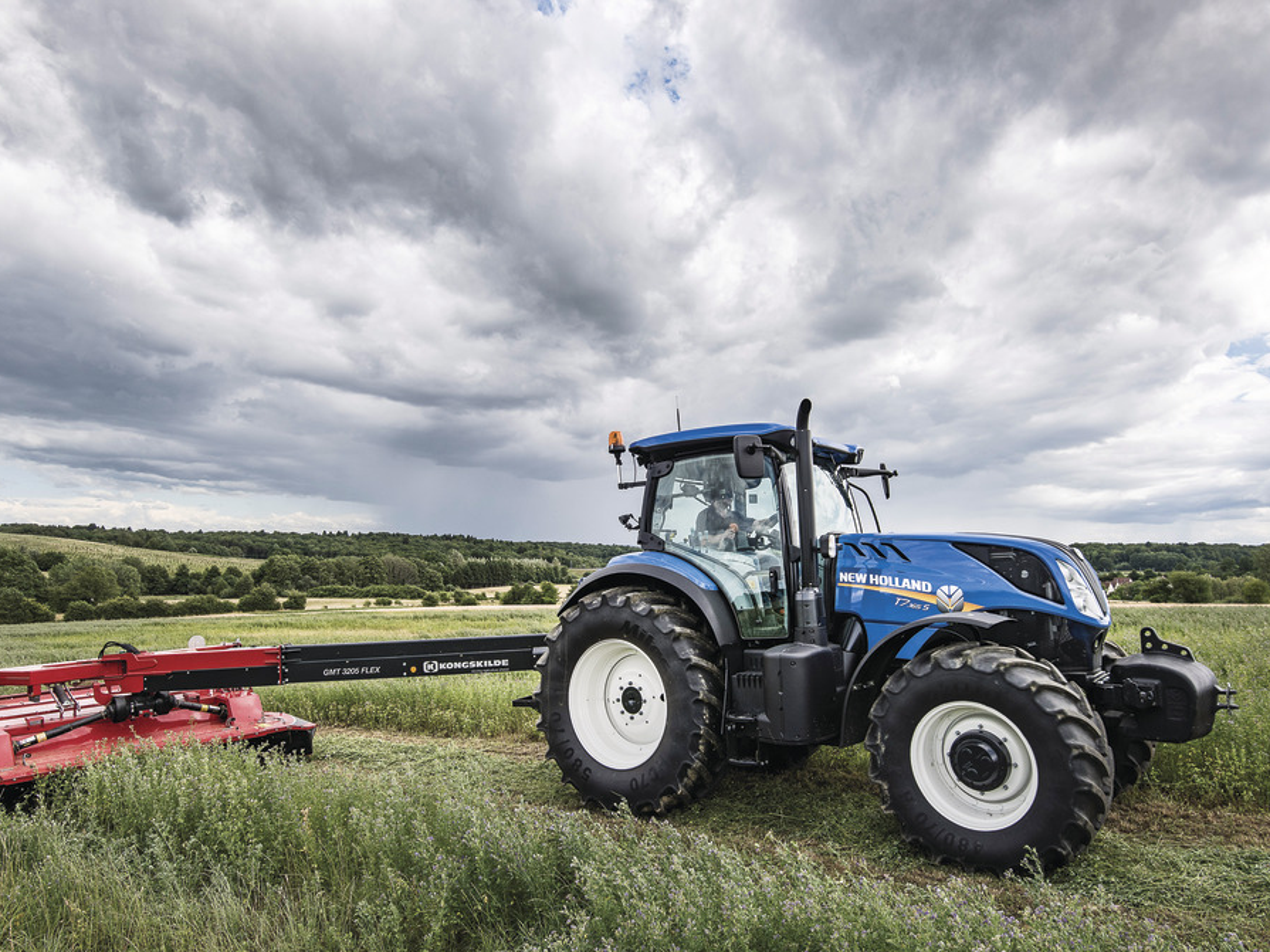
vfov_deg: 61.1
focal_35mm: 22
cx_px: 640
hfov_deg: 76.4
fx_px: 807
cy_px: 481
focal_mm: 16
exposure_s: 1/400
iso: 160
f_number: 8
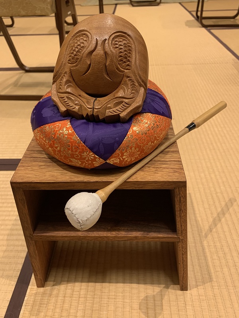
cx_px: 120
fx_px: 239
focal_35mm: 26
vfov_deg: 67.3
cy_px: 159
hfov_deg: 53.1
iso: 160
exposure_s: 1/60
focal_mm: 4.25
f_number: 1.8
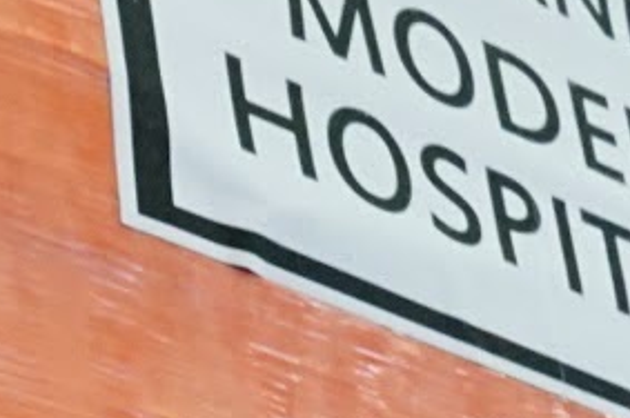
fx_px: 3671
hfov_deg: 9.4
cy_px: 953
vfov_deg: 6.3
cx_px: -499
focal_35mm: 210
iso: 4000
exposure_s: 1/60
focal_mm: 29
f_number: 11
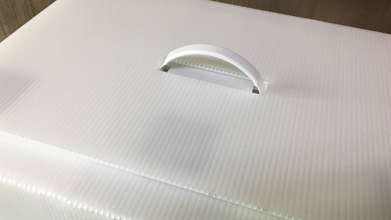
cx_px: 200
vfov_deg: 34.7
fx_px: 353
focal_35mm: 34
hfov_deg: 58.0
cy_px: 106
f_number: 2.2
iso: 25
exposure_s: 1/40
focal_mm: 4.15
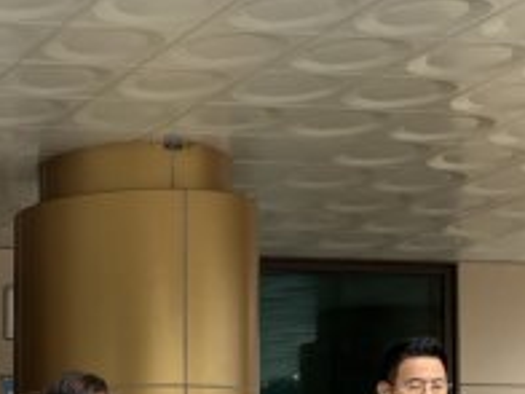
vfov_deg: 12.5
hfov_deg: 15.5
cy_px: 541
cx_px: -324
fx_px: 1729
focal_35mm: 114
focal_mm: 3.99
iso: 32
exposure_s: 1/759
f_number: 1.8
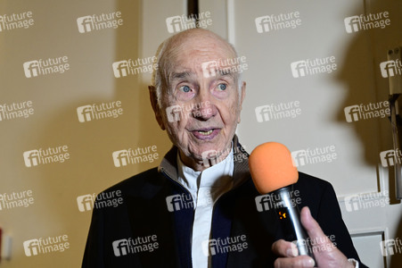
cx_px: 201
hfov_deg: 40.4
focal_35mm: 49
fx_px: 547
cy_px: 134
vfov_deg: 27.5
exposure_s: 1/400
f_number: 2.8
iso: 4000
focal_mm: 49
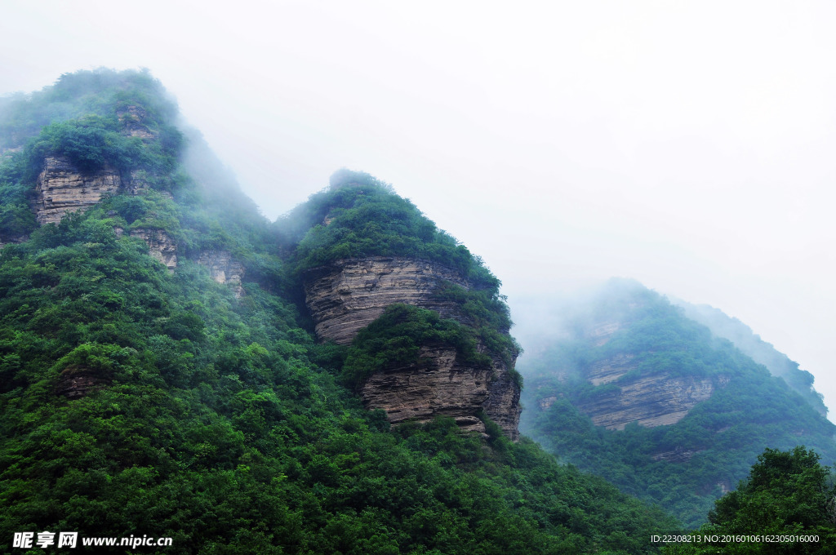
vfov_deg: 32.9
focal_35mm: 40
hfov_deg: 48.0
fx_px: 939
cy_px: 278
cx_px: 418
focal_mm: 27
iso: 200
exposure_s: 1/200
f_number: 7.1
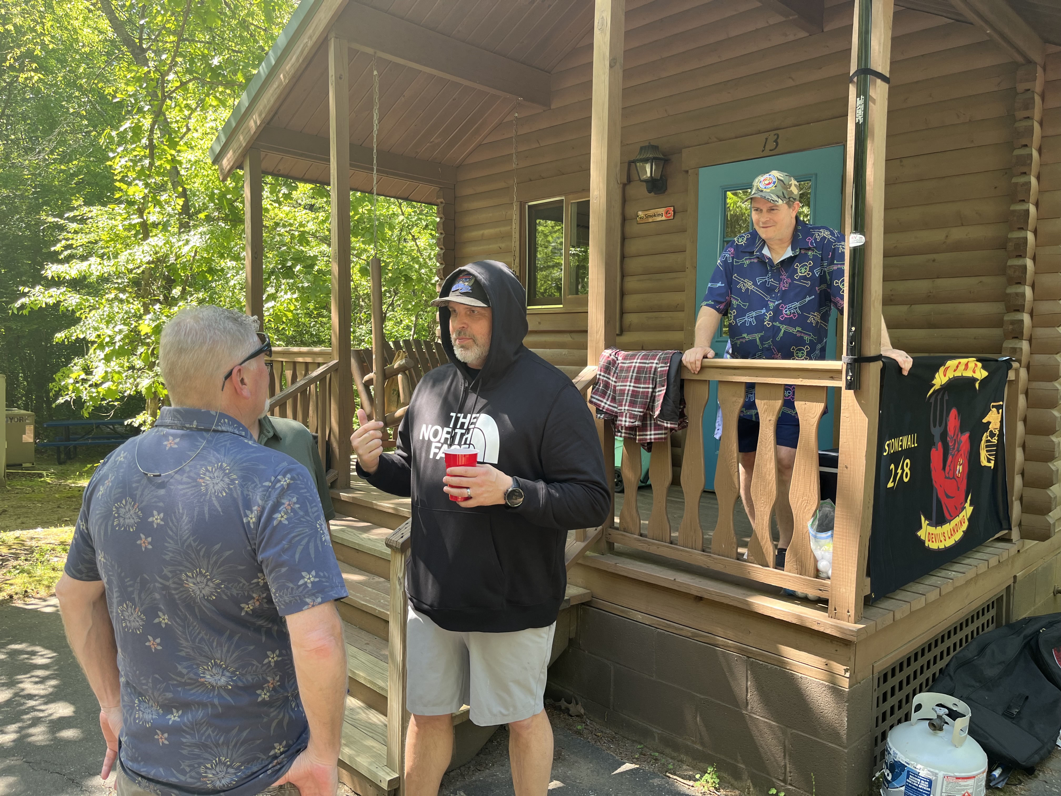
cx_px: 530
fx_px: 797
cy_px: 398
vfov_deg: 53.1
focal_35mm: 26
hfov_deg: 67.3
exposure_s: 1/143
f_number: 1.6
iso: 40
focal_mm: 5.1
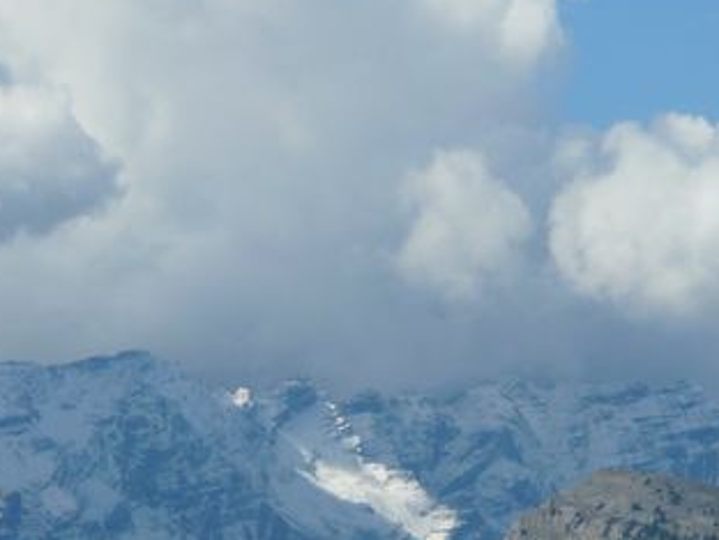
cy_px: 342
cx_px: 224
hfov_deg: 3.9
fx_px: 10552
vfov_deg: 2.9
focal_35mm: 508
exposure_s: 1/400
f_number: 8
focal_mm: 40.8
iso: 100
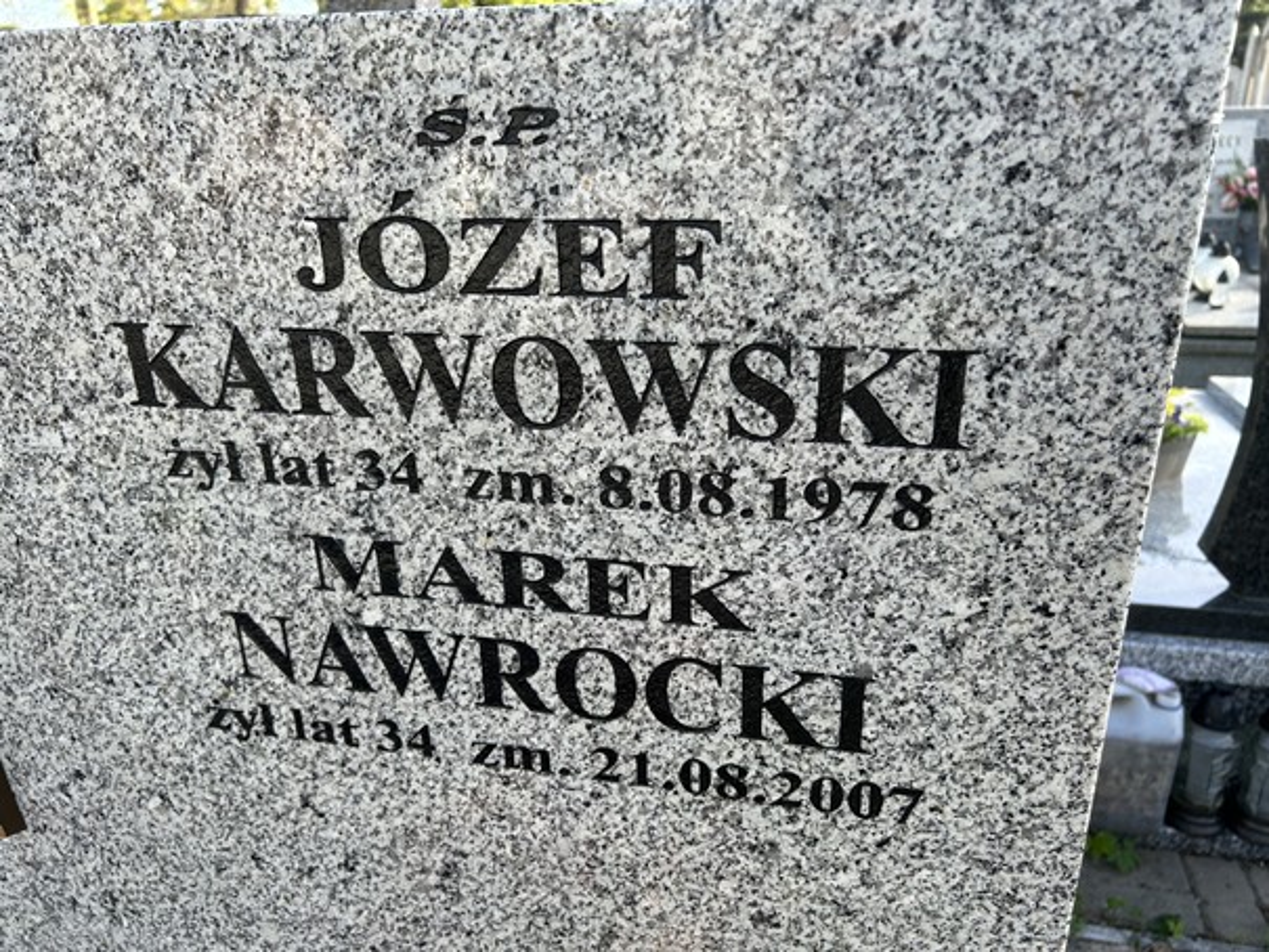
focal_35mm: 26
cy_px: 476
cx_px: 634
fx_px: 953
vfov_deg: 53.1
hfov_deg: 67.3
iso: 50
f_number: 1.5
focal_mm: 5.7
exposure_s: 1/497
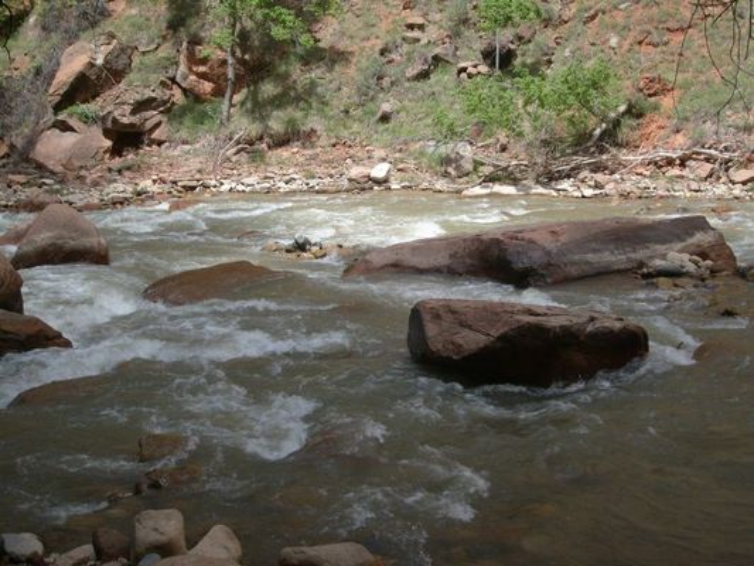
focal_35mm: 52
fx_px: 1133
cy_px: 283
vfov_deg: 28.0
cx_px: 377
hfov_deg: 36.8
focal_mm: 8.7
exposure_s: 1/90
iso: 80
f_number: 8.4
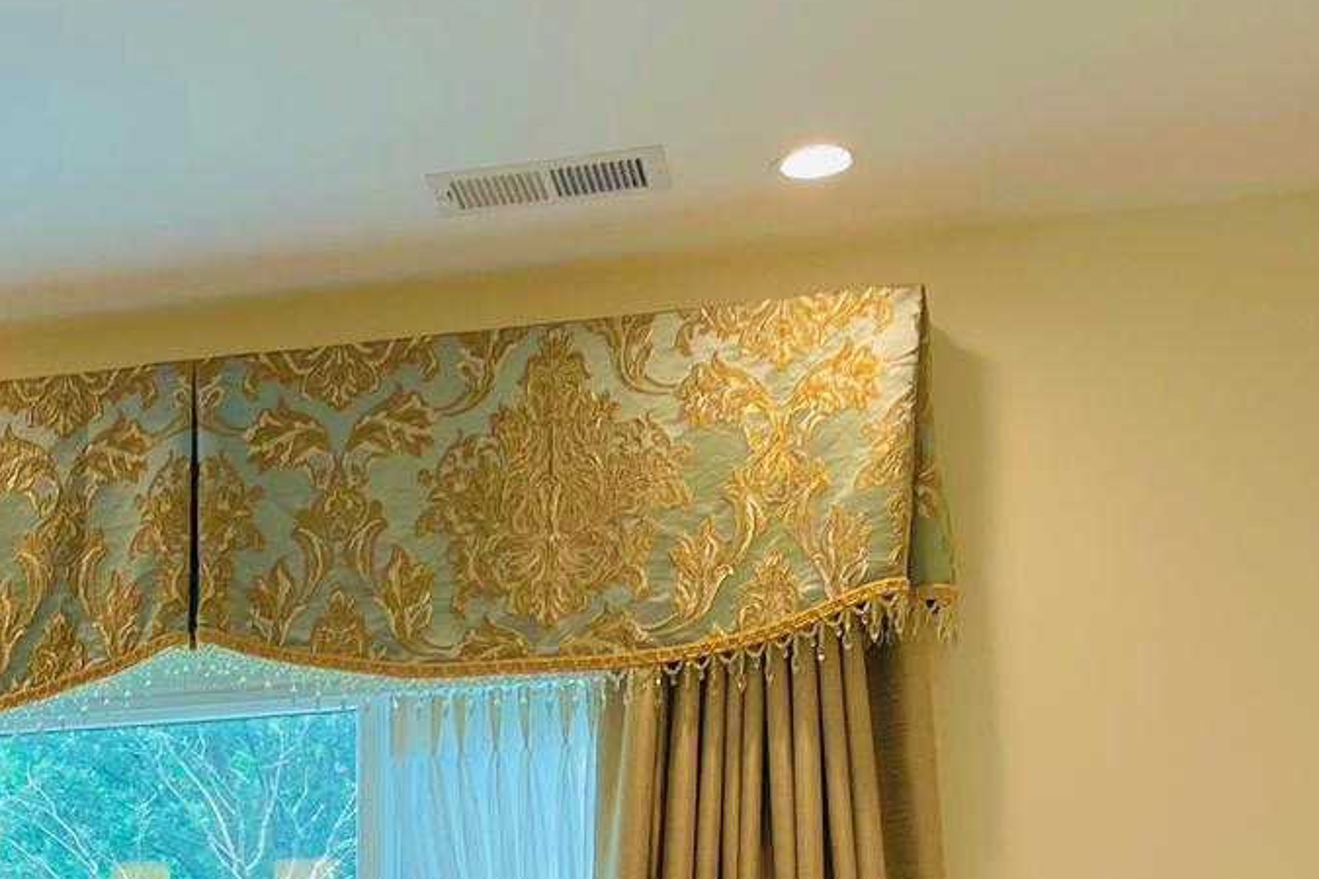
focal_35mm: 82
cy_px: 1330
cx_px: -129
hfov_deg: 23.3
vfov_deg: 15.3
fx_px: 3004
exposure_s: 1/120
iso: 80
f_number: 1.6
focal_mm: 5.1
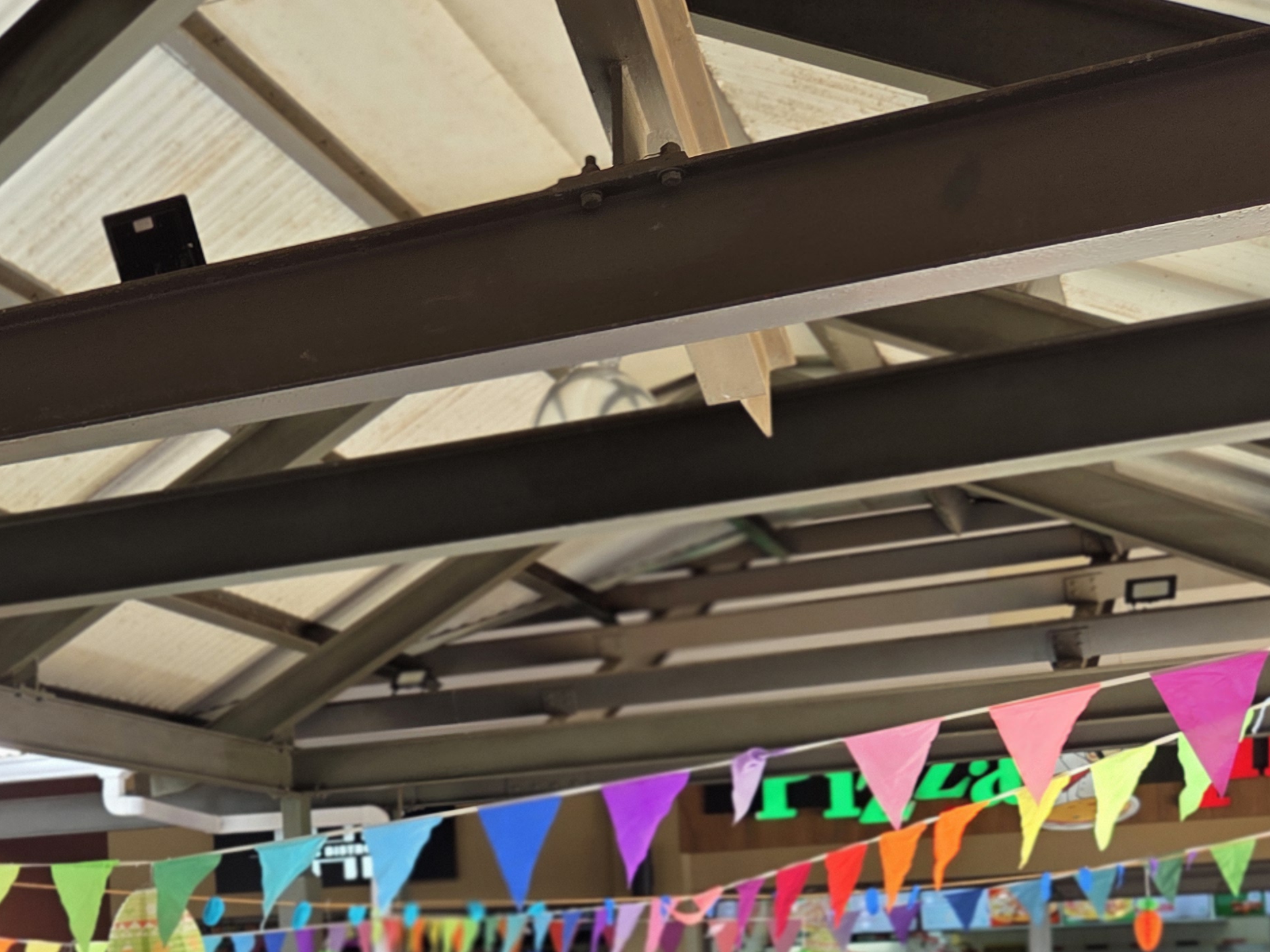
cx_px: 440
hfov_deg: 38.5
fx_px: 1797
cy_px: 1003
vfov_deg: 27.5
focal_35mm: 49
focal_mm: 5.4
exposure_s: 1/100
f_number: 1.8
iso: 32
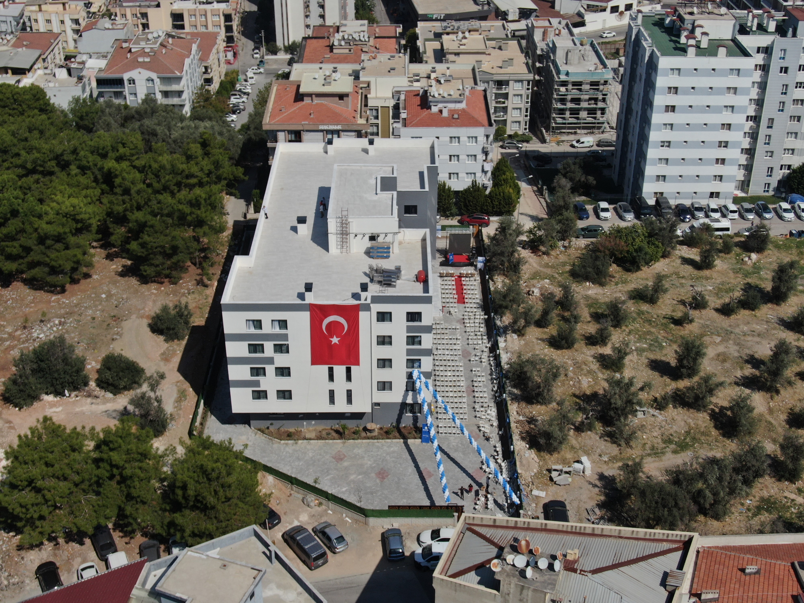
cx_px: 402
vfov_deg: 31.5
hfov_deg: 41.2
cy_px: 302
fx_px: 1068
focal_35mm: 46
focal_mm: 8.06
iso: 100
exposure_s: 1/2000
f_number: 3.7
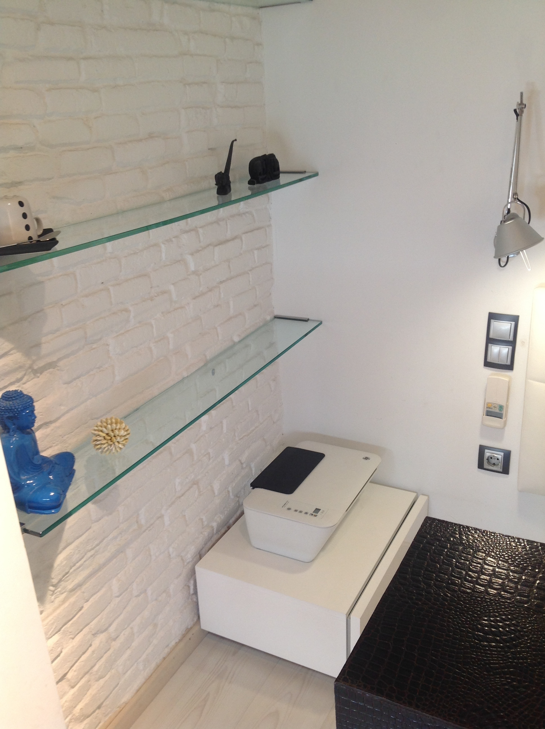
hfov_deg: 40.6
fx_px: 737
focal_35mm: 35
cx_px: 272
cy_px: 364
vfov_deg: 52.7
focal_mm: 4.28
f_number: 2.4
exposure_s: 1/20
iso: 50
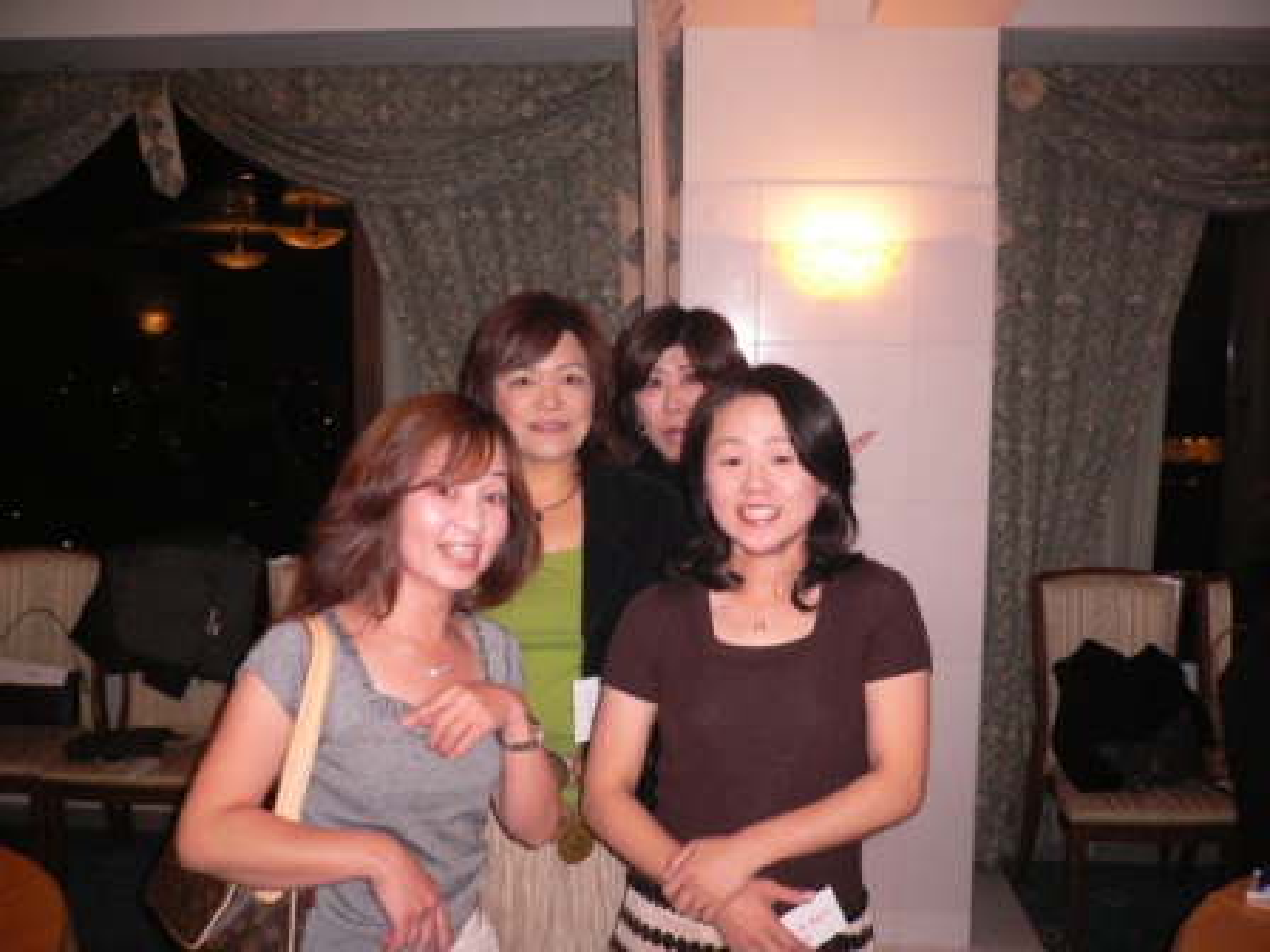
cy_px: 476
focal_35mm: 35
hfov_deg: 52.6
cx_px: 635
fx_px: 1284
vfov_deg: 40.7
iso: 200
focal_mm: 5.8
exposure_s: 1/60
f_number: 2.8
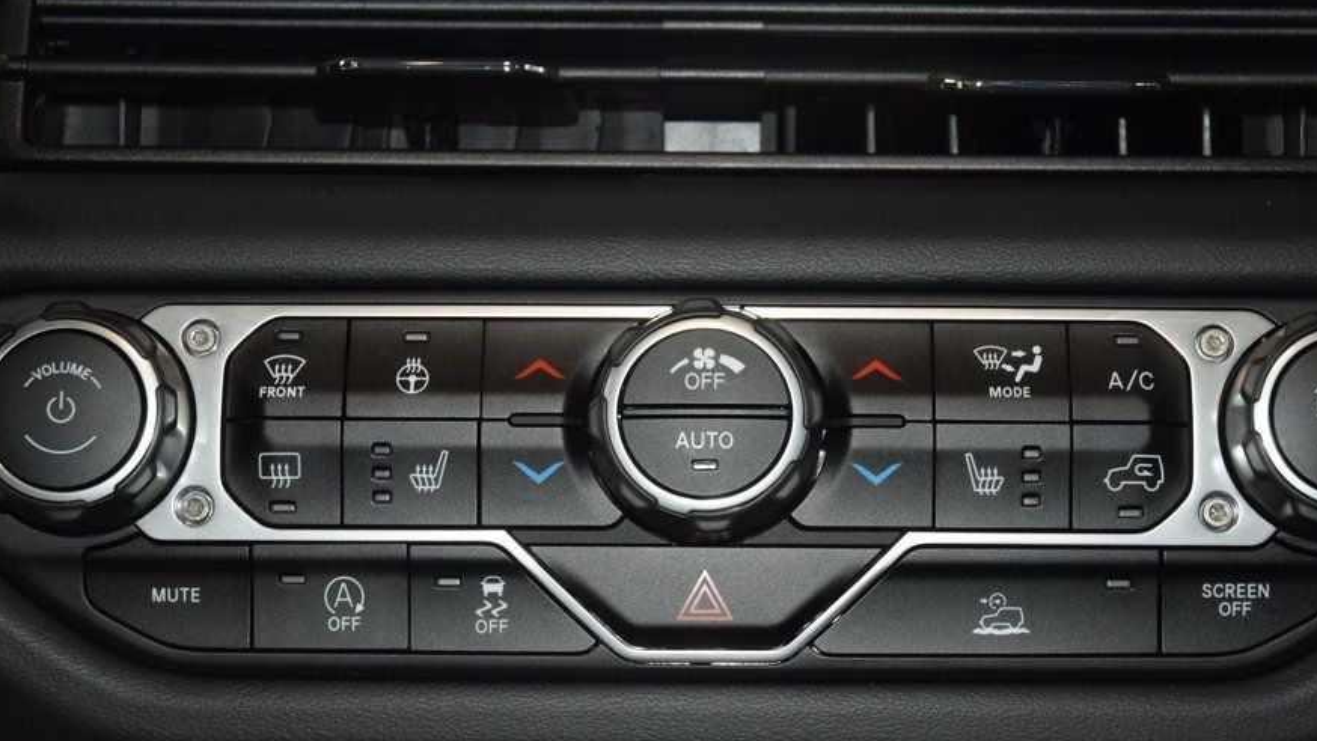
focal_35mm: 81
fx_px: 2829
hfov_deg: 26.2
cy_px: 412
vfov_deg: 14.9
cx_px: 708
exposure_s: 1/20
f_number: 4.2
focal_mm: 44
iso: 1000
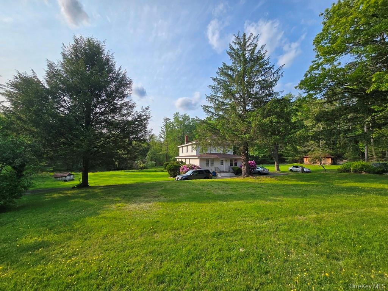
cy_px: 146
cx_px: 194
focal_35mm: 13
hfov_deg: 106.2
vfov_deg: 89.9
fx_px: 146
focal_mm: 2.2
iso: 50
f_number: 2.2
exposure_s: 1/2000
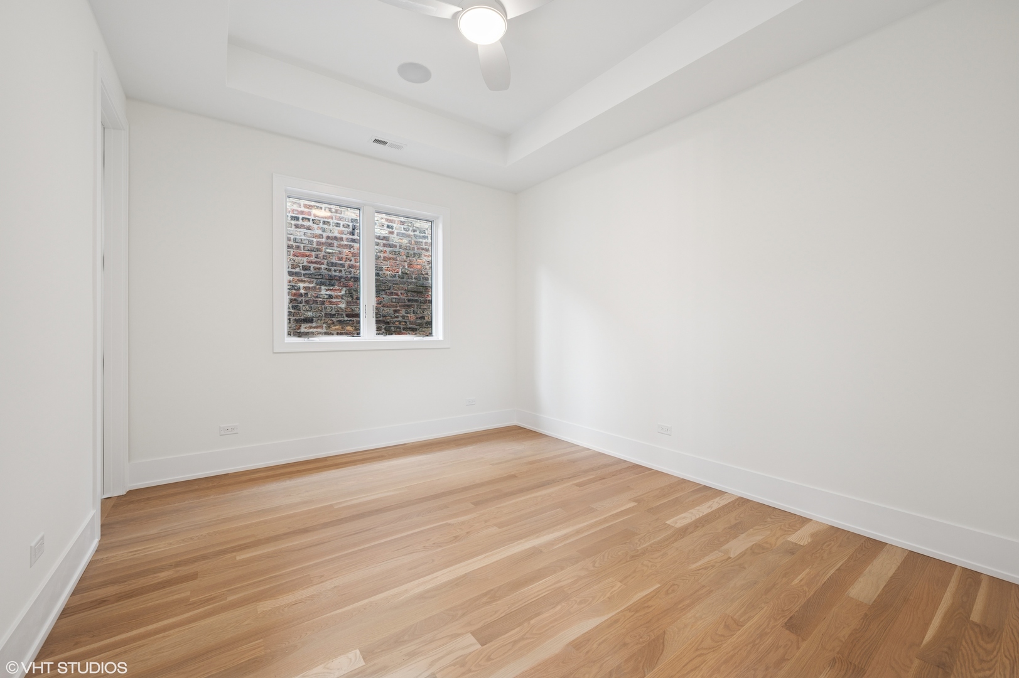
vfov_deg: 81.1
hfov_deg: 104.3
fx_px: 396
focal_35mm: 14
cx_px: 510
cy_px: 339
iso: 200
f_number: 9.5
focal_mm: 14
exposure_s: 1/4
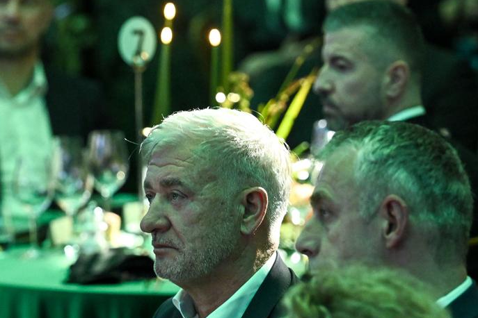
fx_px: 4328
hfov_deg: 6.3
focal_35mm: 326
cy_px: 198
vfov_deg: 4.2
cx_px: 100
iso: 4000
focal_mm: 140
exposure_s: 1/80
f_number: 3.5
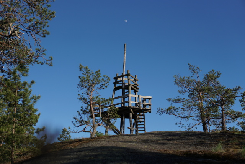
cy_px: 82
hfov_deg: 43.6
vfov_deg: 29.9
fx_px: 306
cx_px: 122
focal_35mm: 45
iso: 100
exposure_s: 1/3200
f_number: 2.5
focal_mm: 30
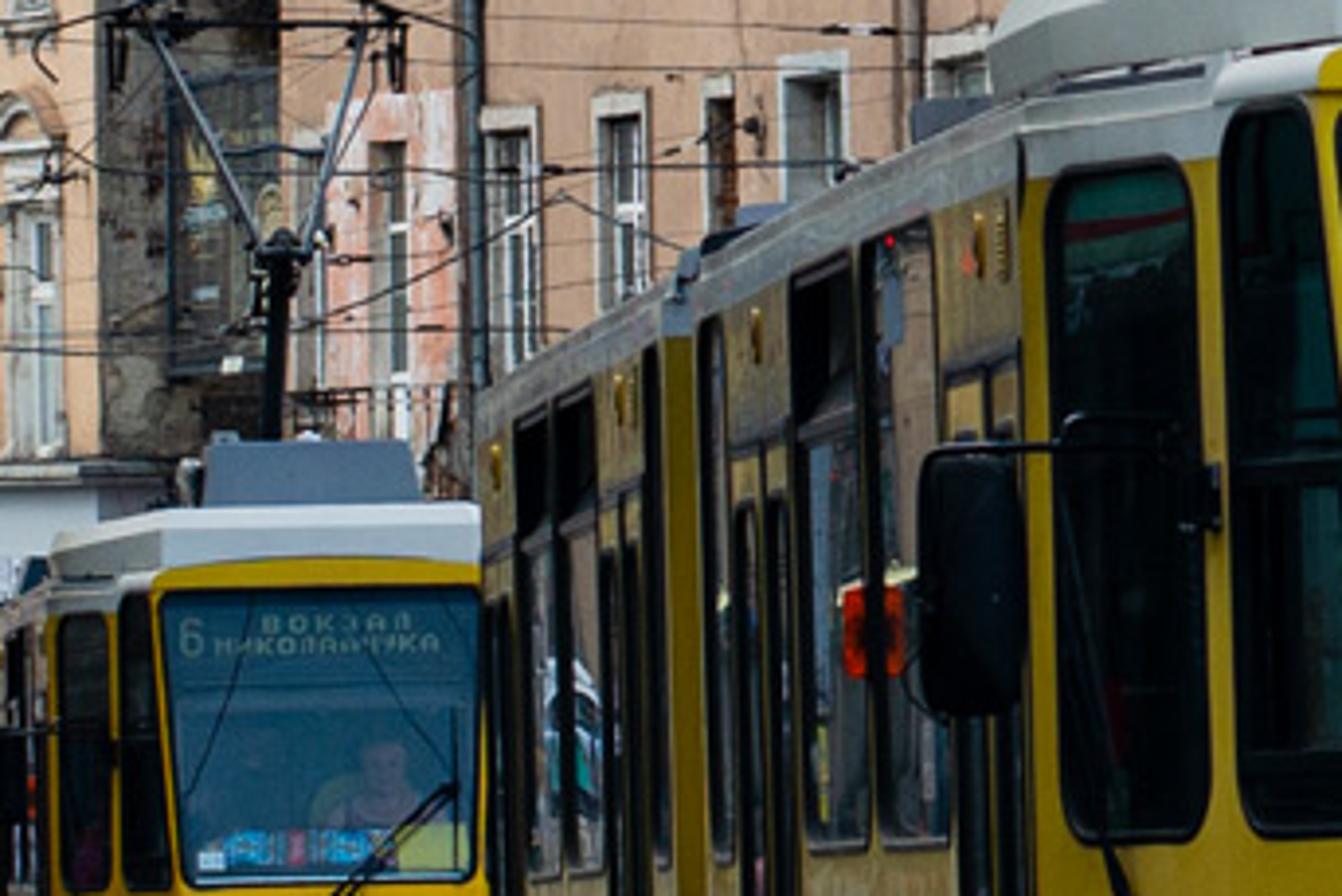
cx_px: 1303
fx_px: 6526
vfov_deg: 7.9
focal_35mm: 175
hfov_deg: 11.6
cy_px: 358
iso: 250
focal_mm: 50
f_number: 5
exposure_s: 1/500
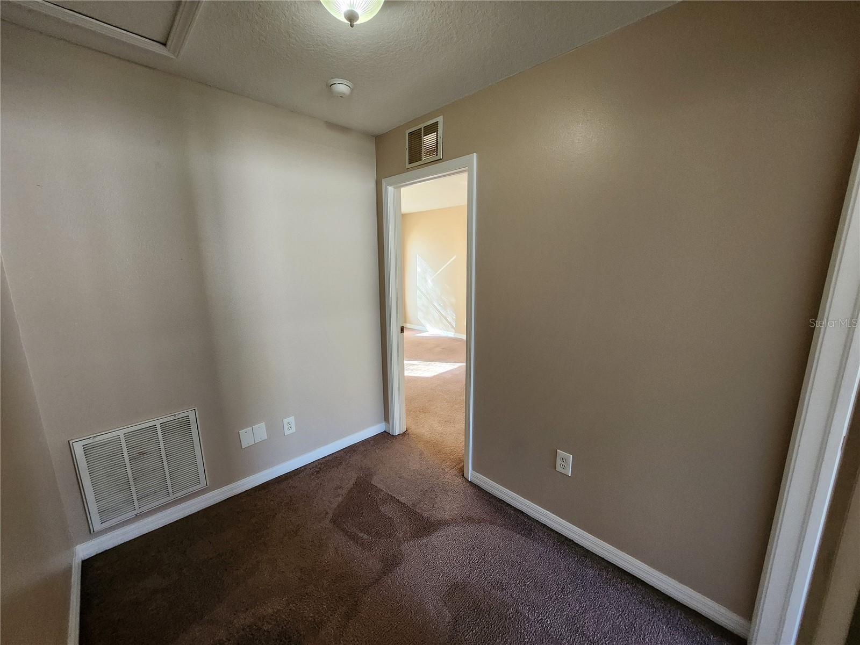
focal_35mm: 13
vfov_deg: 89.9
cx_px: 430
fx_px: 323
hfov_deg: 106.2
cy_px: 322
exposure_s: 1/40
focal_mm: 1.74
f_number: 2.2
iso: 320
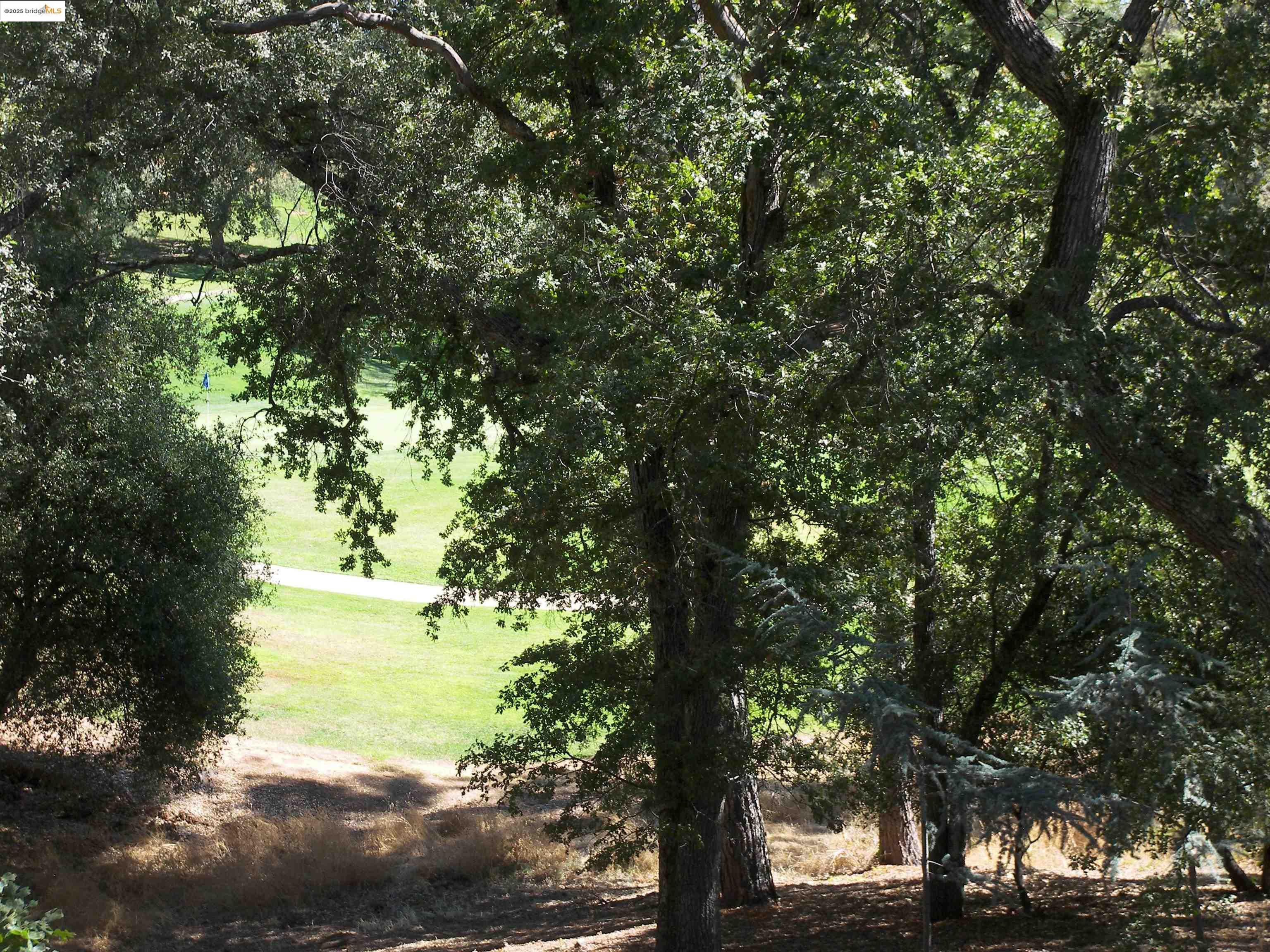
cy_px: 476
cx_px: 635
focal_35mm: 69
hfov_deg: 28.2
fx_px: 2531
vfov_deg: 21.3
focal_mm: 14.4
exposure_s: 1/125
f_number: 4
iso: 50
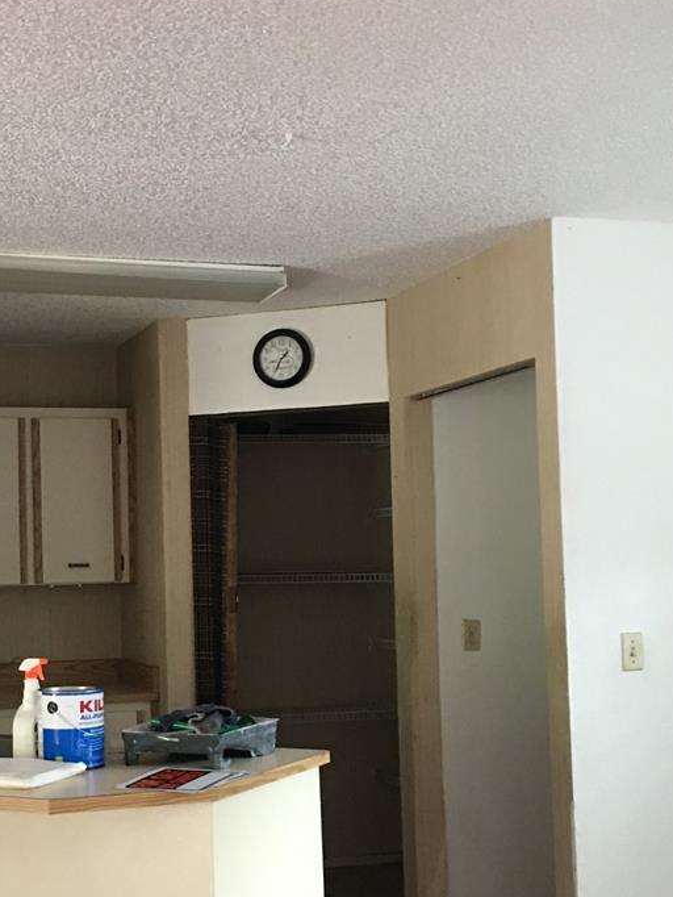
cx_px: 170
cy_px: 541
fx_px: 1321
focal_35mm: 51
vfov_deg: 37.3
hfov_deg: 28.2
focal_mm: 4.15
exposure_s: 1/10
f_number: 2.2
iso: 100
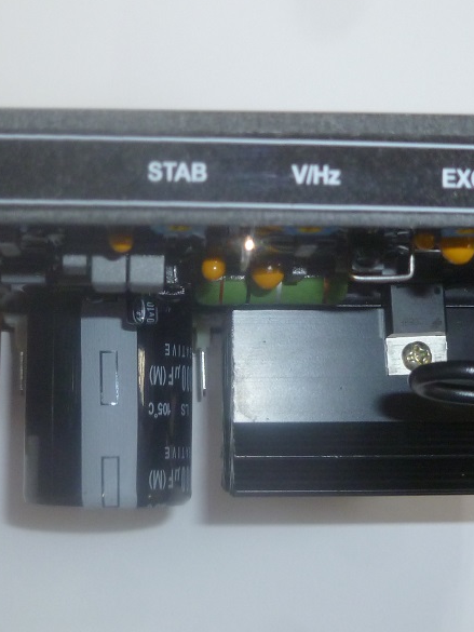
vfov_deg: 31.2
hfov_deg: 23.7
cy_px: 310
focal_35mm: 62
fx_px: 1132
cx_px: 218
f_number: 3.3
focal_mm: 5
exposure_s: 1/30
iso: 160
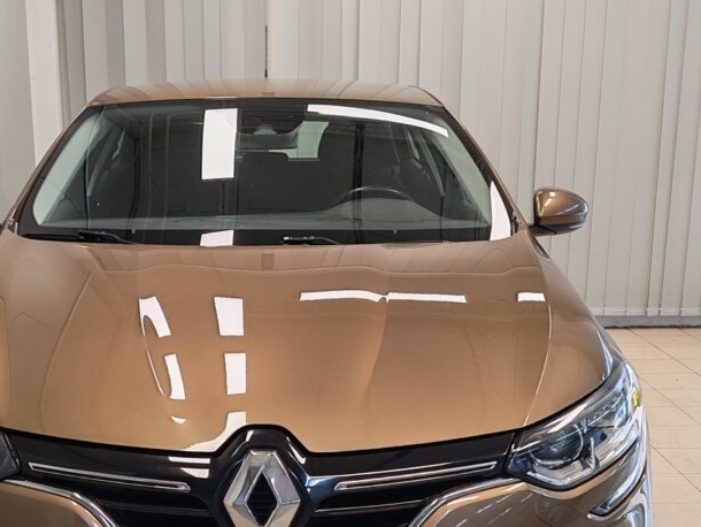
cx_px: 264
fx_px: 1053
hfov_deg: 36.6
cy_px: 367
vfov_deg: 27.8
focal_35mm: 52
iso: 80
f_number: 1.6
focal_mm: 5.4
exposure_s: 1/100
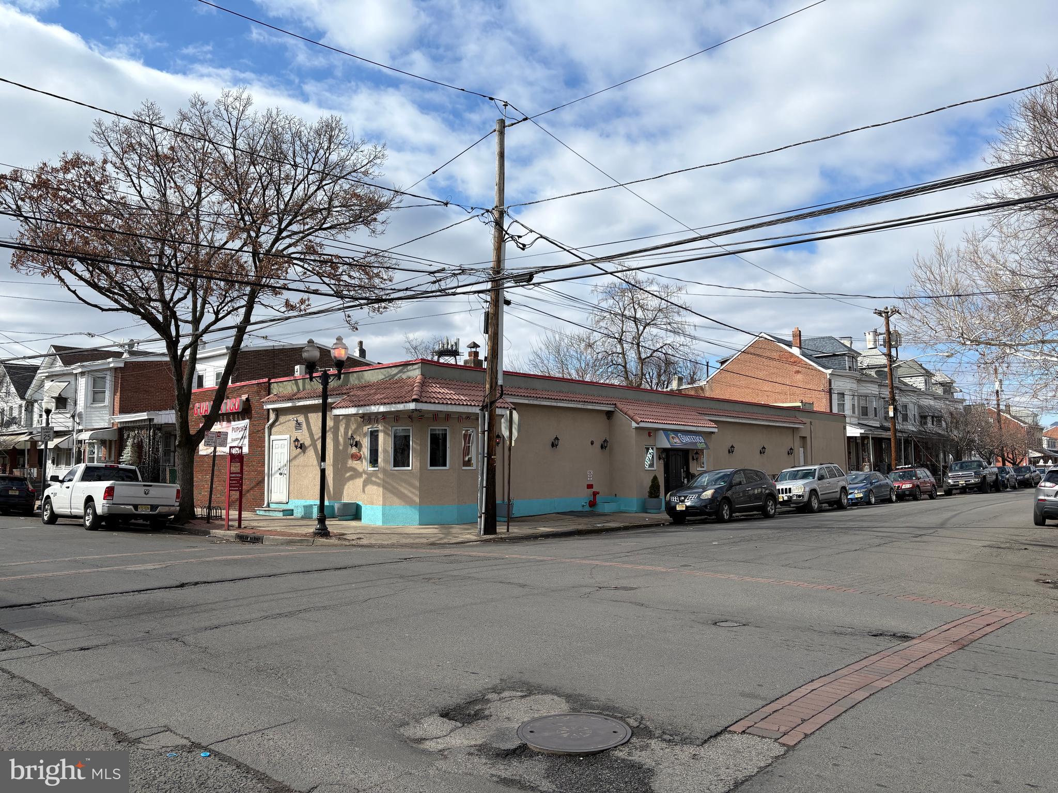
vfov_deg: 53.1
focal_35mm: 26
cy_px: 396
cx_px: 529
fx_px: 795
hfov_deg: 67.3
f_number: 1.6
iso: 50
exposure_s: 1/4065
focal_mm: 5.96
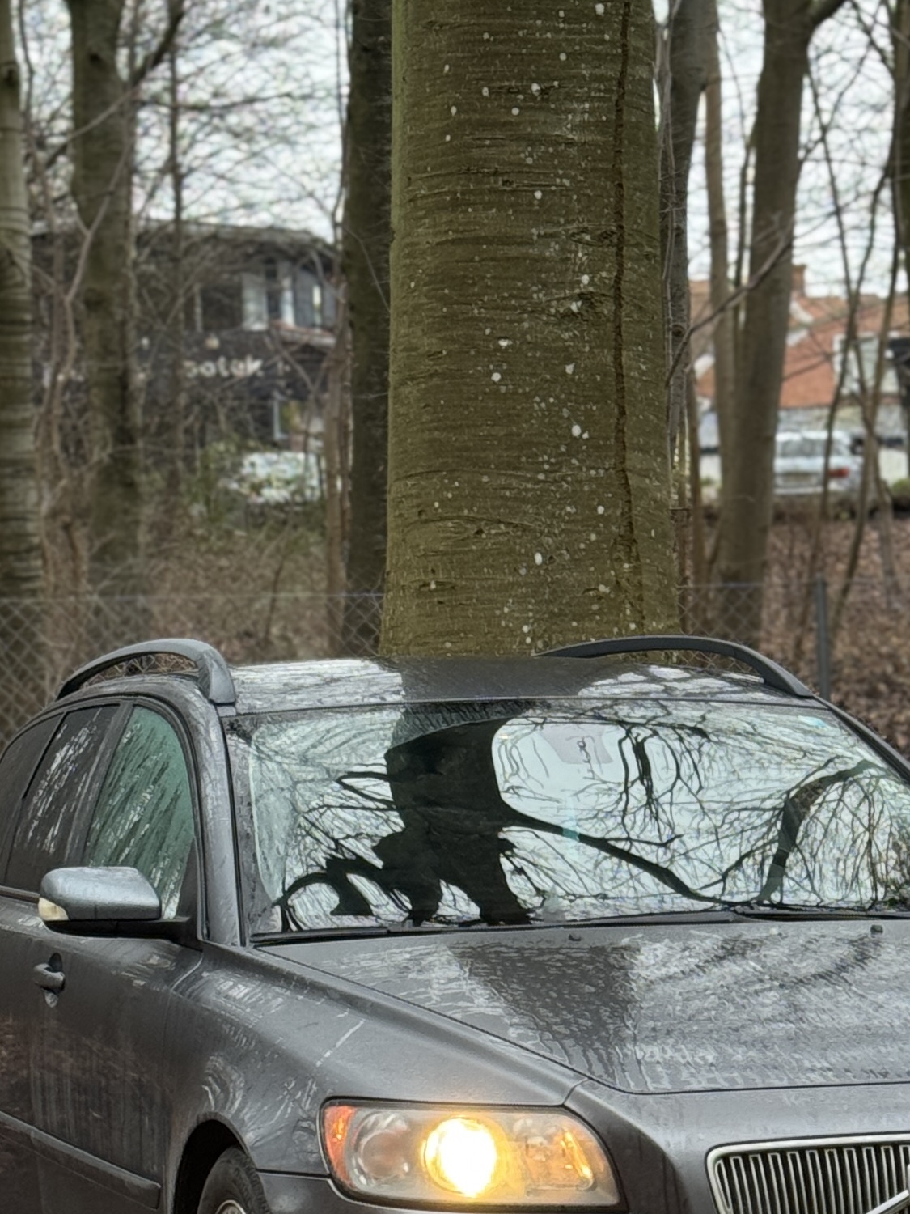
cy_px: 1203
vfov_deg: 15.0
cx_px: 667
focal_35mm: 129
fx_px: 4522
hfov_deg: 11.5
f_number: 1.78
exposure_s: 1/64
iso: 100
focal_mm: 6.76
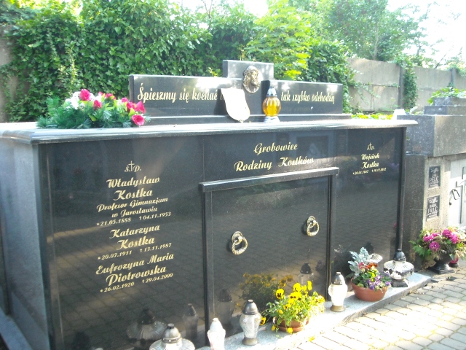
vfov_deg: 40.7
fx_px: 471
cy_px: 175
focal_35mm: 35
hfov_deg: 52.6
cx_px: 233
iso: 218
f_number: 2.8
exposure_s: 1/60
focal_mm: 5.7
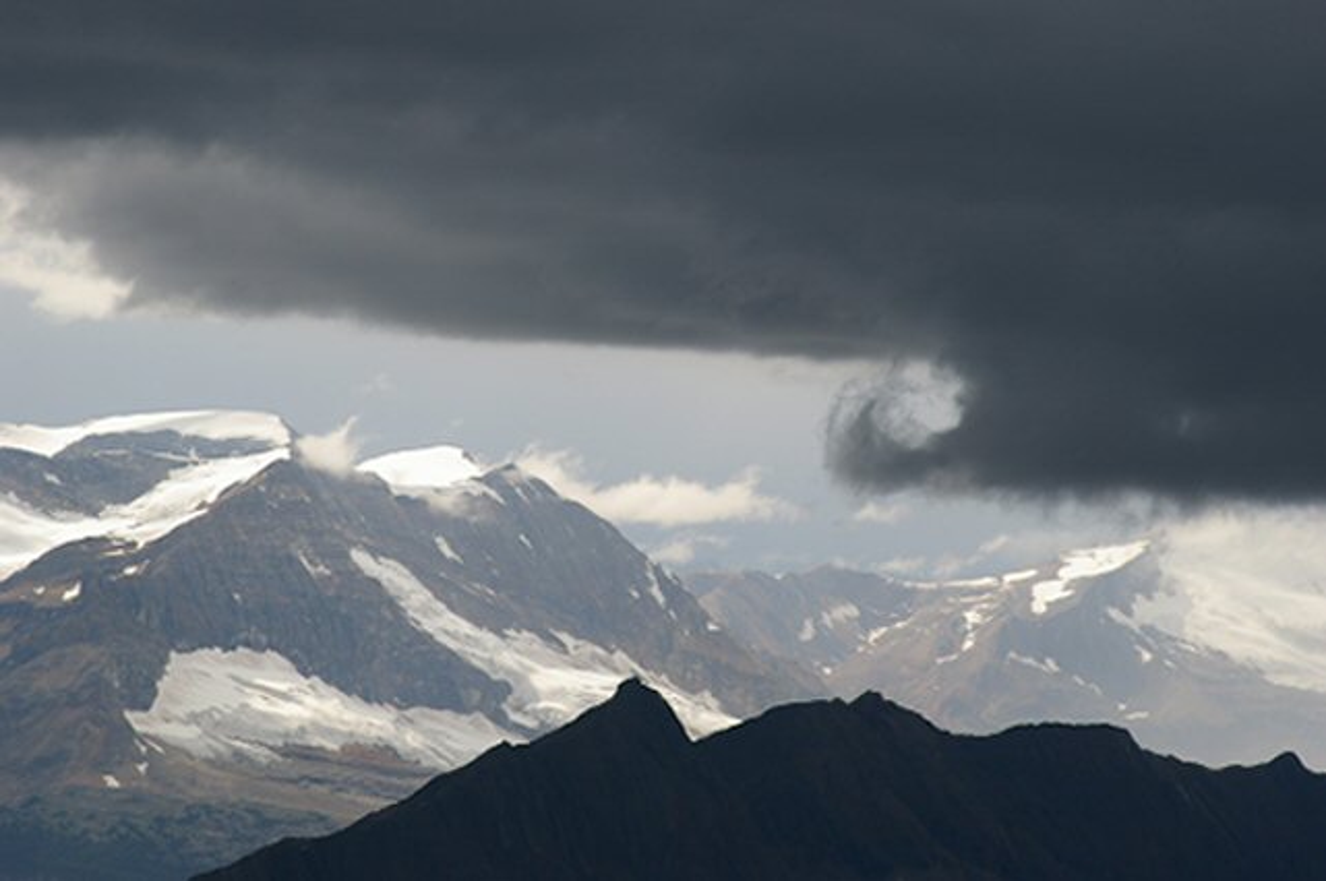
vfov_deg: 6.9
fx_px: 7341
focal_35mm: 200
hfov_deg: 10.3
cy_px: 440
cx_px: 663
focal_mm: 133
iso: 200
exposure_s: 1/350
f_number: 9.5
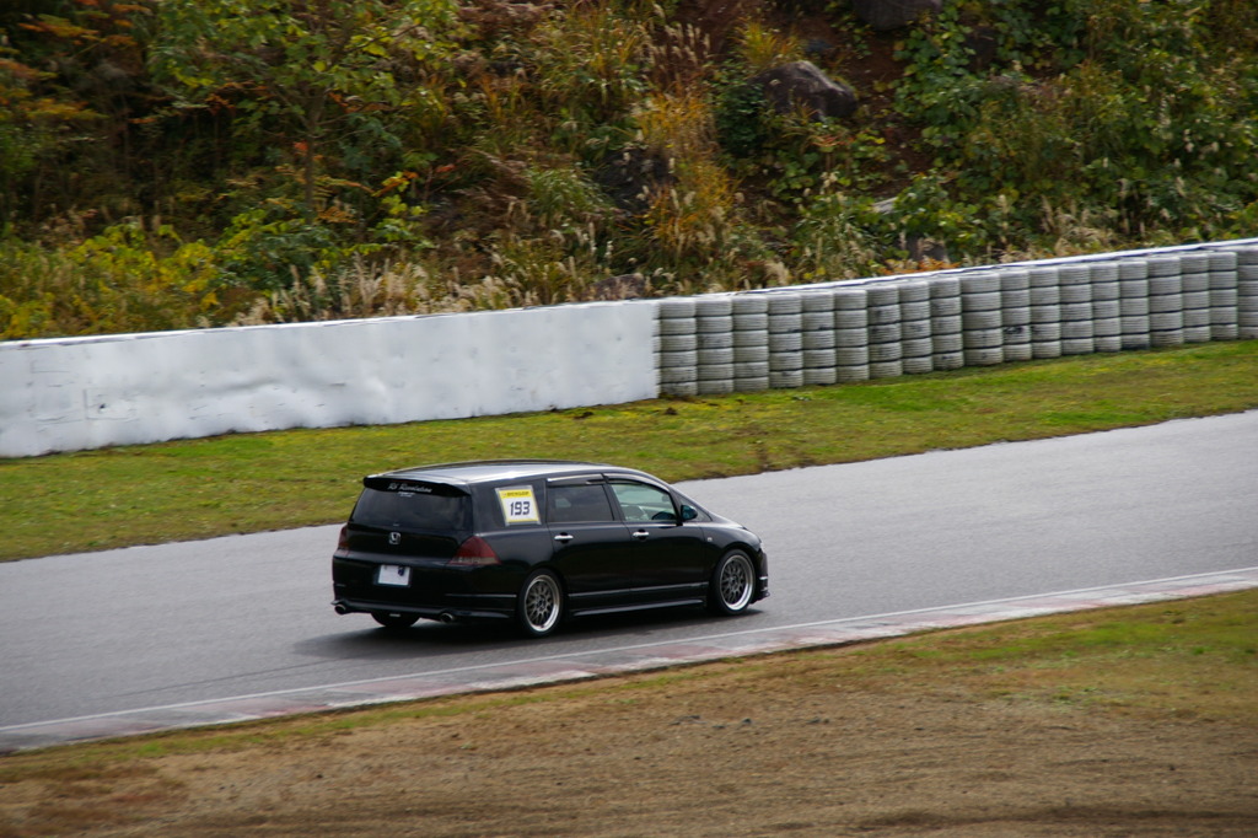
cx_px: 629
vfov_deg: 5.9
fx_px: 8122
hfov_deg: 8.9
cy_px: 419
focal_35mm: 232
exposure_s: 1/350
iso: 200
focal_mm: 155
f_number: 8
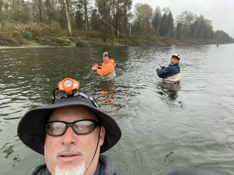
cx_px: 117
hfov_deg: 73.9
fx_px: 155
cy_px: 88
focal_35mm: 23
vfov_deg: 58.9
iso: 125
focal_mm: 2.71
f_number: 2.2
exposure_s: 1/60
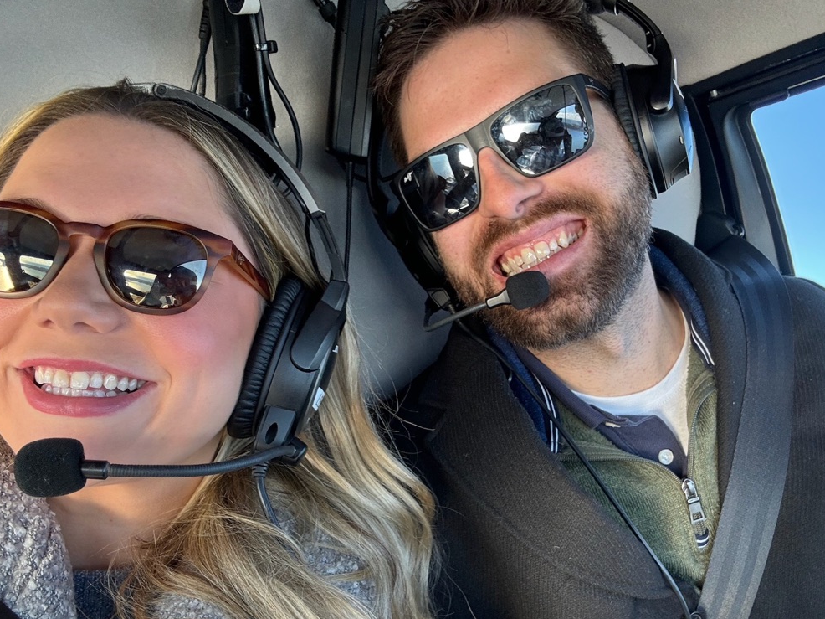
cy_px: 362
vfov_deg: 49.5
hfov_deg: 63.4
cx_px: 438
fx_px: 667
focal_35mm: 28
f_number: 1.9
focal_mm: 2.69
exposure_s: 1/109
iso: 32
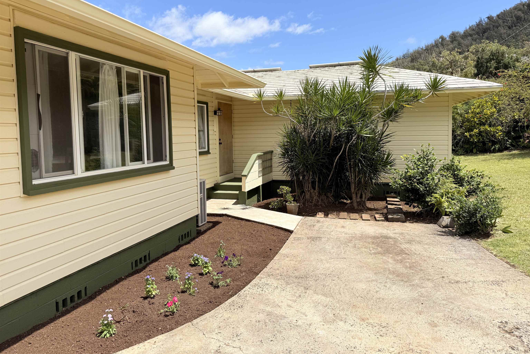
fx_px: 368
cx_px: 265
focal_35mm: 25
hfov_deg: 71.5
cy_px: 157
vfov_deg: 51.2
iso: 80
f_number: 1.78
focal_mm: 6.76
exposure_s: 1/4673
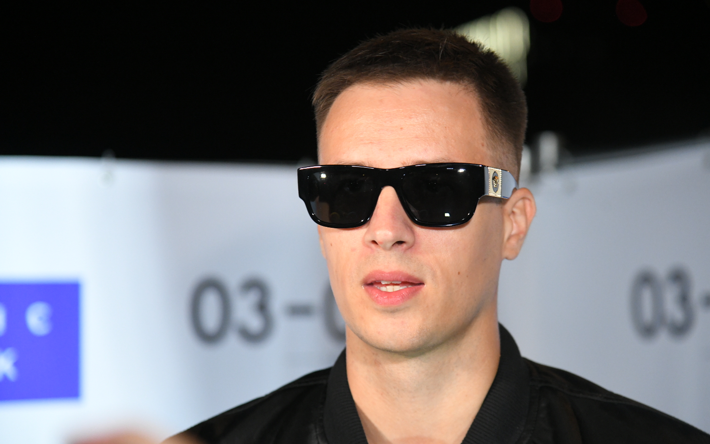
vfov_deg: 10.1
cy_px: 220
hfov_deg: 16.1
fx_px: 2516
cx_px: 373
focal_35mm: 130
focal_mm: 120
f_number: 4
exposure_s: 1/200
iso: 4000
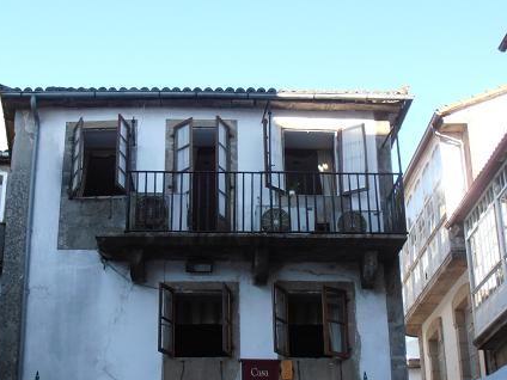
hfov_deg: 27.4
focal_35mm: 71
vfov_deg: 20.7
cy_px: 215
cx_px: 231
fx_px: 1040
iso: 80
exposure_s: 1/125
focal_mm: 10.04
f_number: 4.5
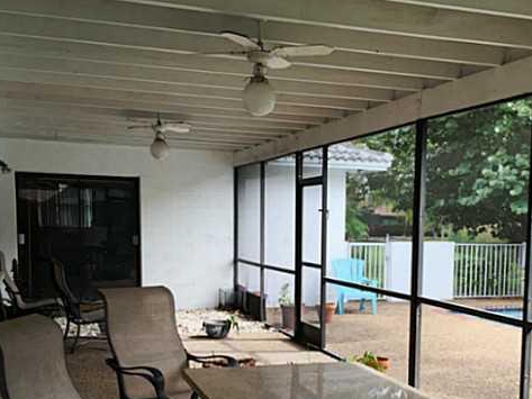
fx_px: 753
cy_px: 310
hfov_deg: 38.3
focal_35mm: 49
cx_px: 368
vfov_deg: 29.1
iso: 32
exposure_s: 1/243
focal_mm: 4.15
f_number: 2.2
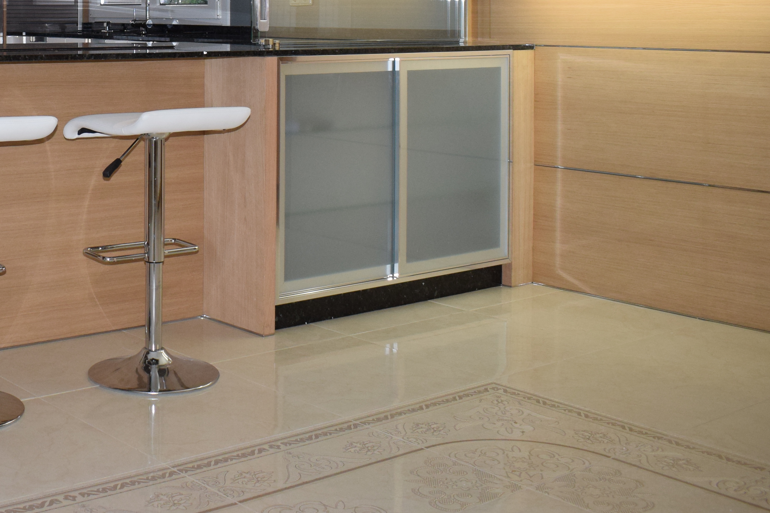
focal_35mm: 55
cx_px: 101
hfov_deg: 34.5
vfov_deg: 23.5
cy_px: -4
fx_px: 1176
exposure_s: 1/80
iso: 800
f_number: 4.5
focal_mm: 18
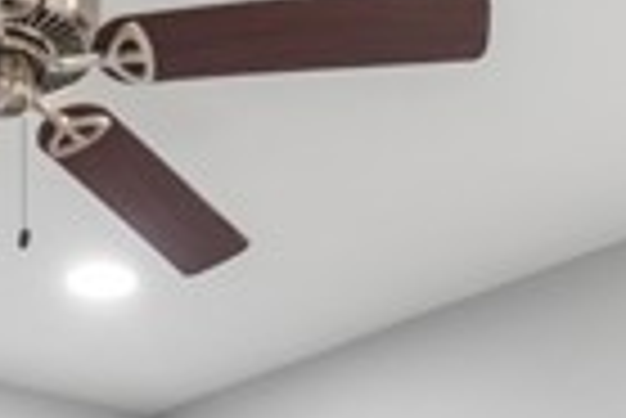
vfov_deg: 15.4
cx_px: 140
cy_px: 858
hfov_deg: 28.7
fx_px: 1201
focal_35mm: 69
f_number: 7.1
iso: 100
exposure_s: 2.5
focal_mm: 10
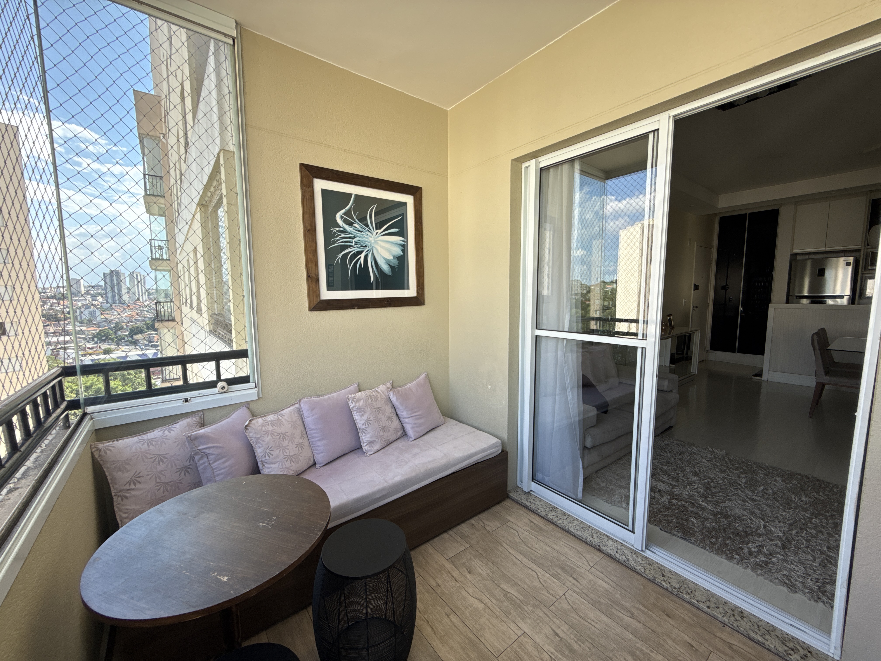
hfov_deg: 102.1
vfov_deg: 85.7
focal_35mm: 14
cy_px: 330
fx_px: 356
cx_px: 440
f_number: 2.2
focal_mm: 2.22
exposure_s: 1/383
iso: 50
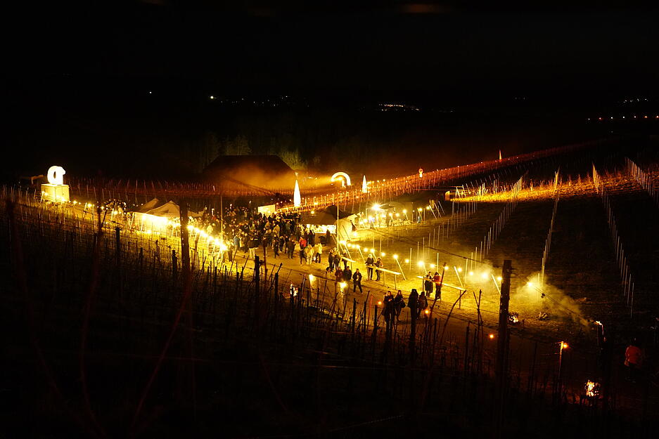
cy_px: 220
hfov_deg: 53.1
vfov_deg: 36.9
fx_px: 659
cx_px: 330
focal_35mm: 36
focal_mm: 36
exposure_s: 1/40
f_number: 4
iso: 12800
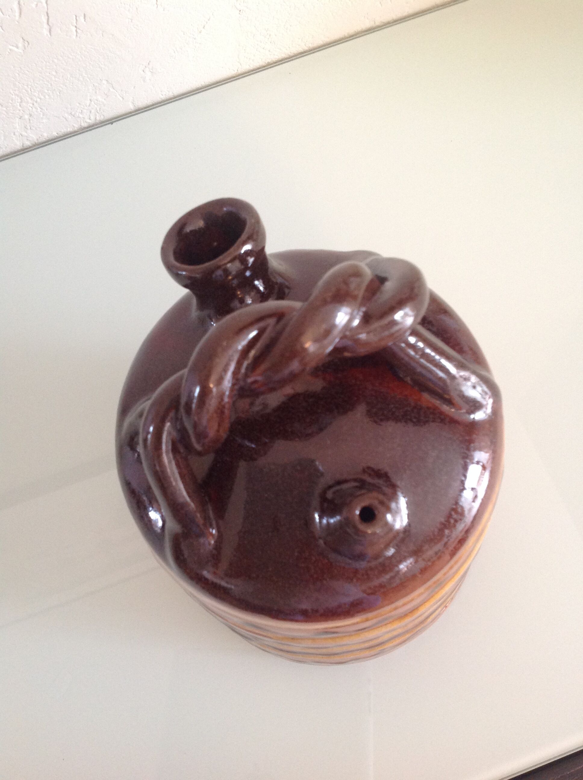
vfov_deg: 52.7
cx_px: 292
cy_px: 390
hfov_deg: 40.6
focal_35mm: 35
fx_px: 788
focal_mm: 4.28
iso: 200
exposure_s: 1/15
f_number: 2.4
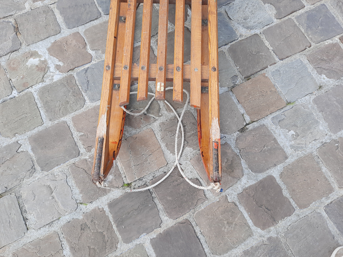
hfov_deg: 69.4
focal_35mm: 25
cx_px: 172
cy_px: 128
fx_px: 248
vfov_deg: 54.9
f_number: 2
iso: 32
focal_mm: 4.6
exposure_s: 1/100
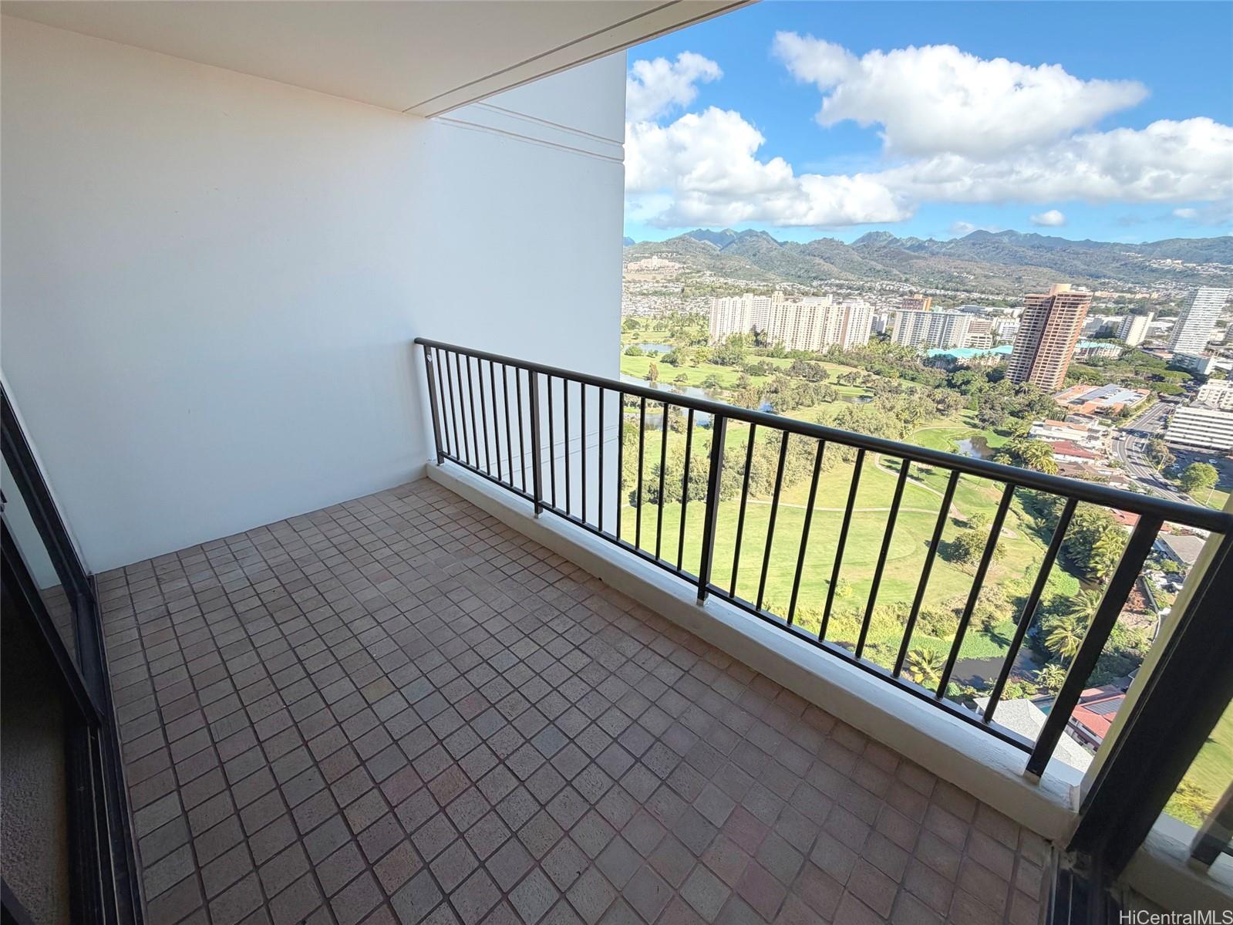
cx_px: 616
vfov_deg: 85.7
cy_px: 462
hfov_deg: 102.1
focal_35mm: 14
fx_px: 499
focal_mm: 2.22
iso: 40
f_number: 2.2
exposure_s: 1/672
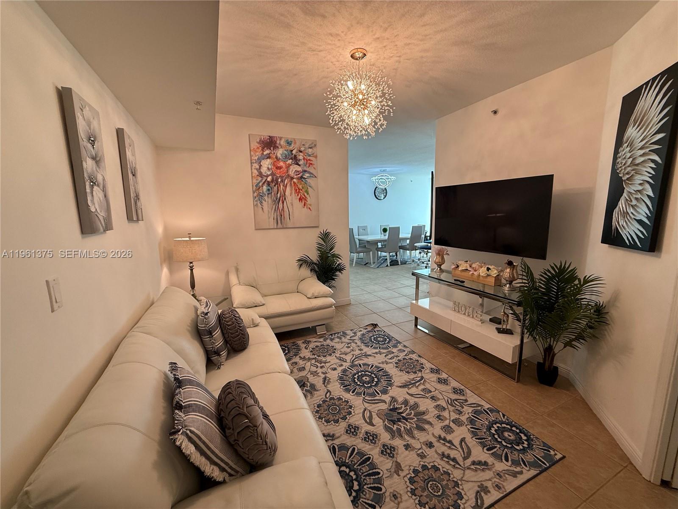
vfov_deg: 85.7
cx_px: 339
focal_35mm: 14
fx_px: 274
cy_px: 254
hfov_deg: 102.1
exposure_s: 1/120
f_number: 2.2
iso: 80
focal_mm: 2.22
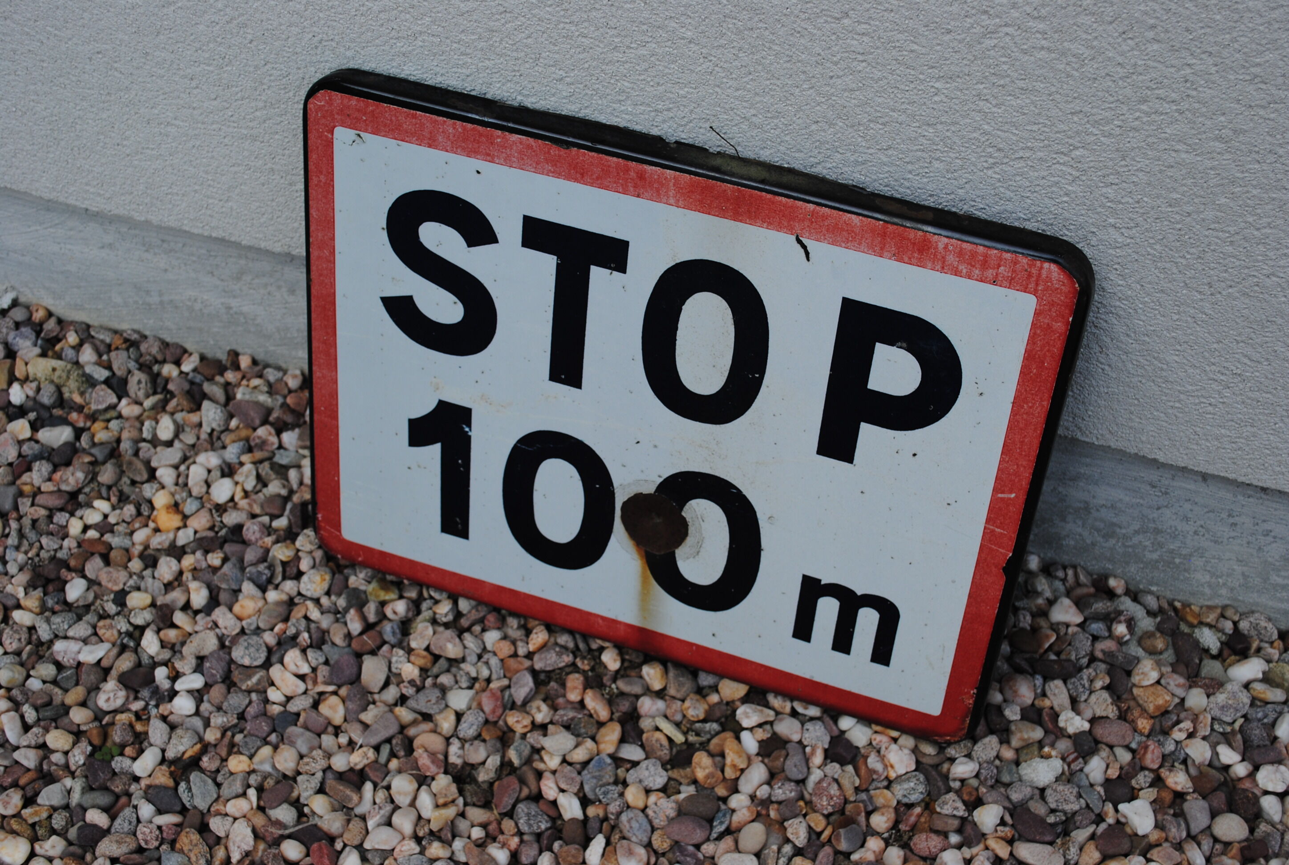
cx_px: 644
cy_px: 432
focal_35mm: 48
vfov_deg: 28.2
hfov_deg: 41.0
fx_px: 1722
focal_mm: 32
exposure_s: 1/160
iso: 100
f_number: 6.3
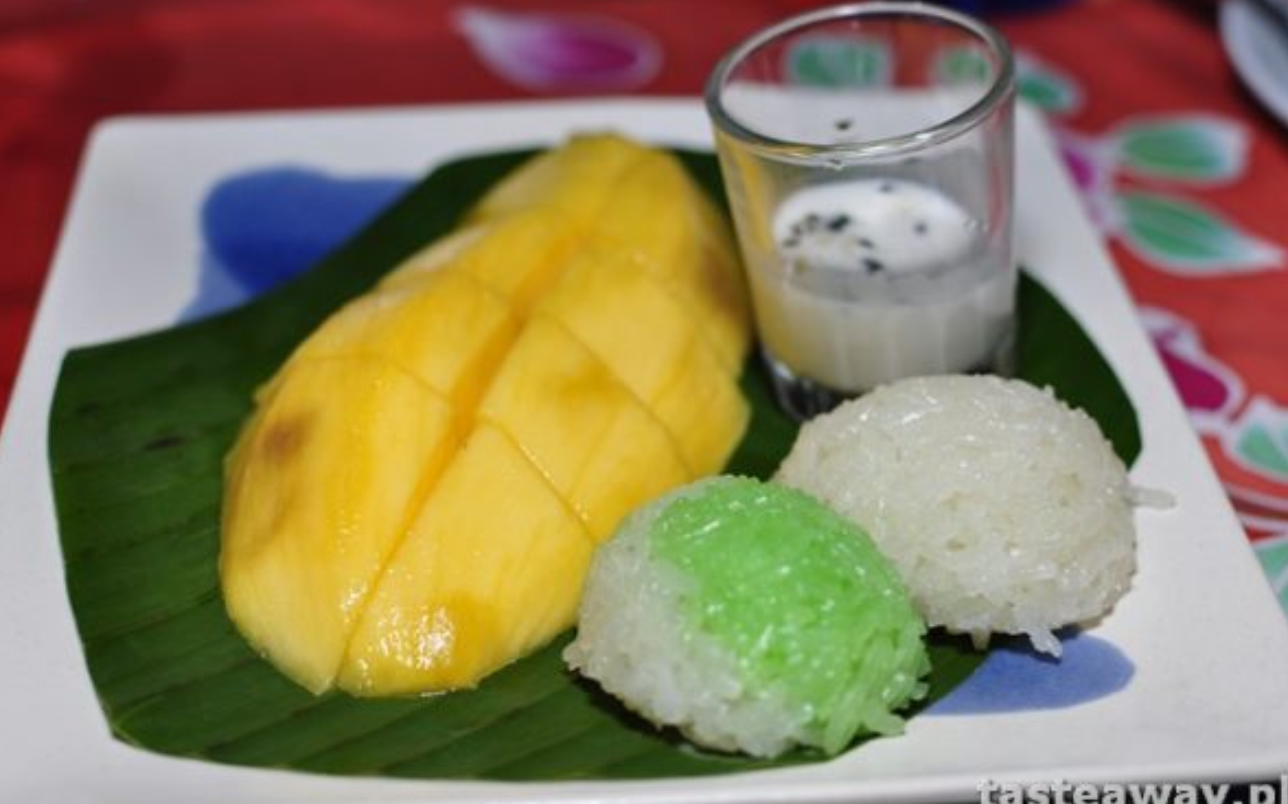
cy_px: 392
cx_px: 651
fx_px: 1913
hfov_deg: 37.2
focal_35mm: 55
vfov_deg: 23.7
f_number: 4
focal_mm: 35
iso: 200
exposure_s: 1/60
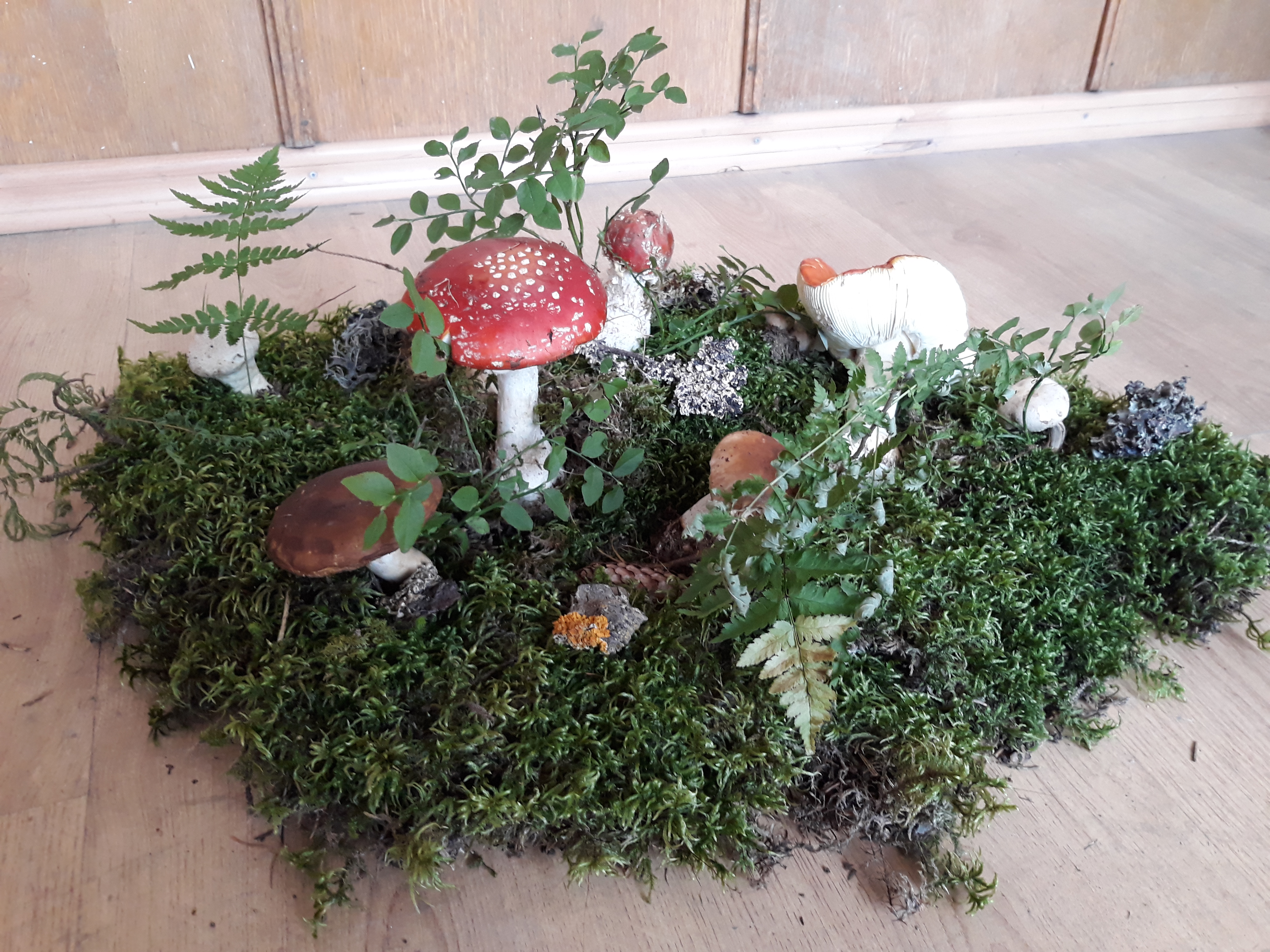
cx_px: 635
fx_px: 991
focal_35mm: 27
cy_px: 476
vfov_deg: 51.4
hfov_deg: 65.3
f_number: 1.7
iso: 200
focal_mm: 3.71
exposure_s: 1/33
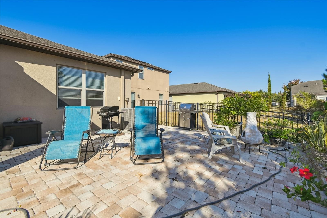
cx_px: 164
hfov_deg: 100.4
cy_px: 109
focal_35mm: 15
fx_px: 136
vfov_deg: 77.3
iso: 100
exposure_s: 1/640
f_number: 7.1
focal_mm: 10
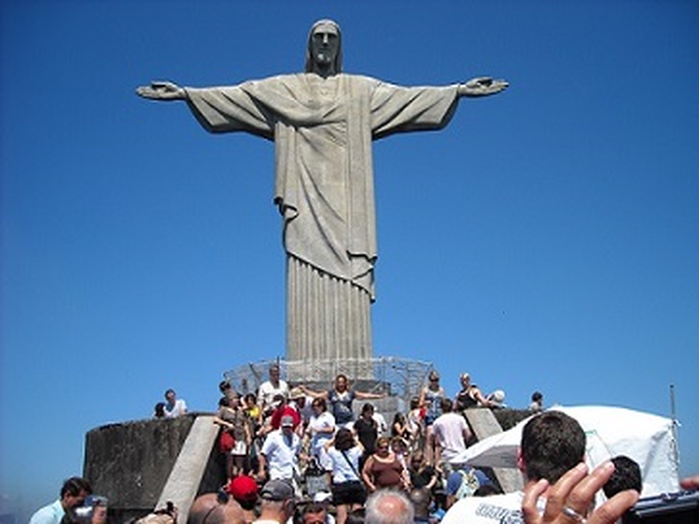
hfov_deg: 52.6
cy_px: 262
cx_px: 350
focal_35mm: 35
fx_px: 707
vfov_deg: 40.7
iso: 64
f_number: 5.6
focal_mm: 5.7
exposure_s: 1/384
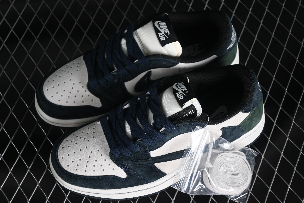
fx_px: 633
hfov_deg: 27.0
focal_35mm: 75
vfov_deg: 18.2
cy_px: 102
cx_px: 152
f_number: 6.3
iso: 160
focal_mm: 50
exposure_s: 1/60
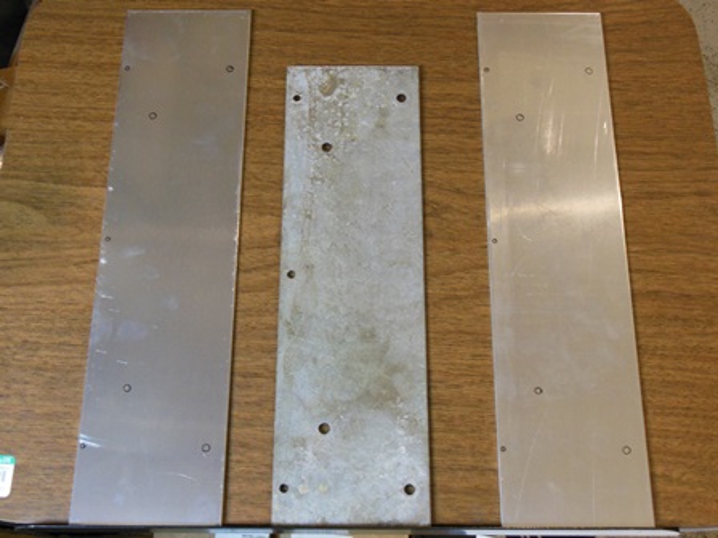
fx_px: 892
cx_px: 359
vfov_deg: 33.6
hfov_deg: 43.9
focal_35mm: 43
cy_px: 269
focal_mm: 7.7
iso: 400
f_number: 3.8
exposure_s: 1/8
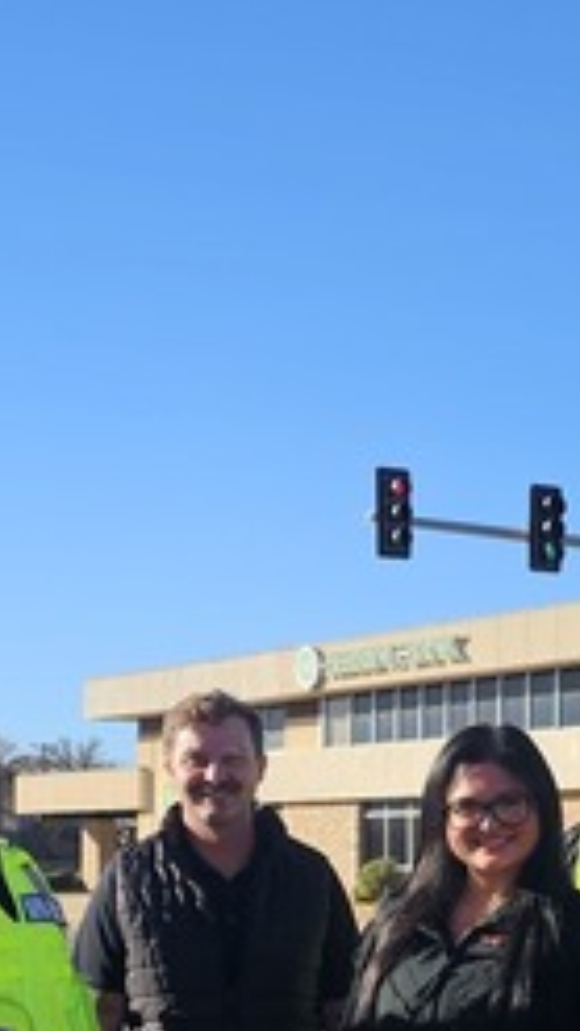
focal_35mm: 81
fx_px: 2214
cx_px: 388
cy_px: 927
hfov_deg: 14.9
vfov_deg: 25.4
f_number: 1.7
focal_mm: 6.3
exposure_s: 1/1067
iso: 20
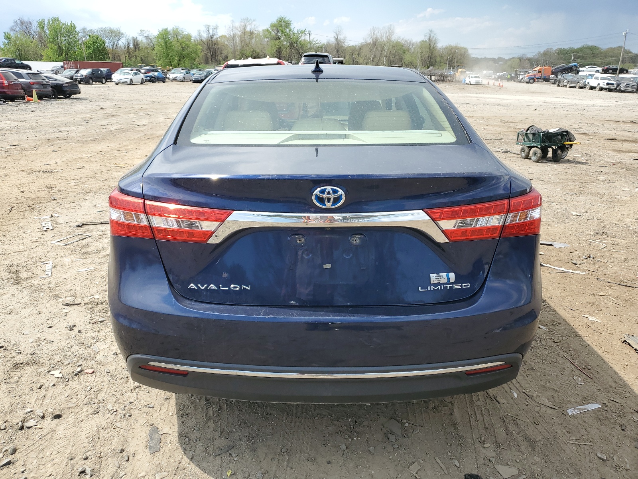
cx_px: 319
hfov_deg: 67.3
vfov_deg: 53.1
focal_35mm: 26
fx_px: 479
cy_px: 240
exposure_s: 1/1667
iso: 50
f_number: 1.5
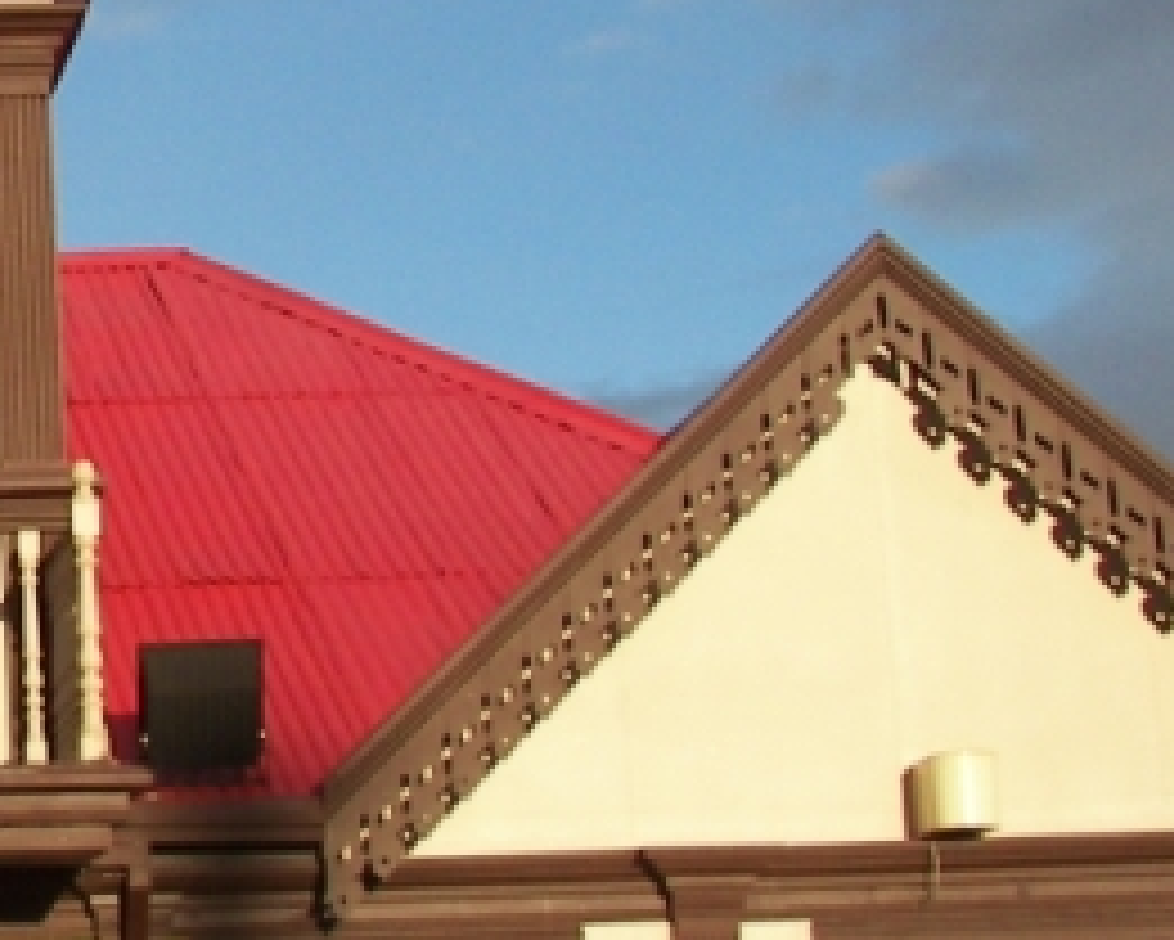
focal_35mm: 138
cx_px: -639
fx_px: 4797
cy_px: 247
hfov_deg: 13.1
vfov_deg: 11.2
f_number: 2.8
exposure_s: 1/800
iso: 50
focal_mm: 6
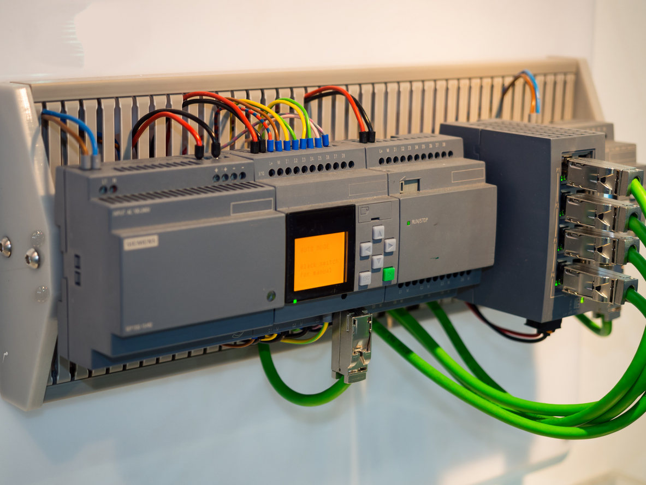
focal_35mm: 64
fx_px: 1194
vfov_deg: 22.9
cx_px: 323
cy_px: 242
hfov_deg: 30.3
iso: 200
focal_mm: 32
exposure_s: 1/40
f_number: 2.8
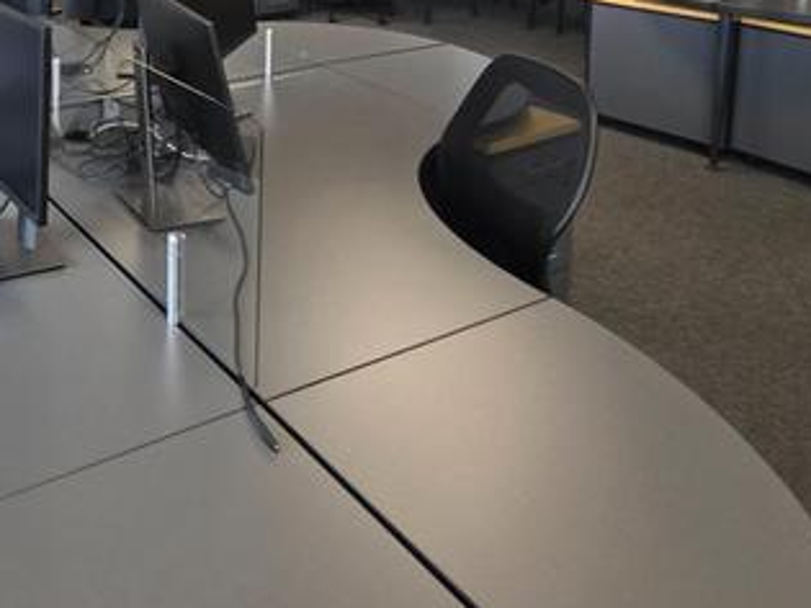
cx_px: 41
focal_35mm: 33
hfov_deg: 47.9
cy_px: -80
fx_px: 773
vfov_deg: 35.8
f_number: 1.9
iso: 200
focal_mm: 2.2
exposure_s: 1/100
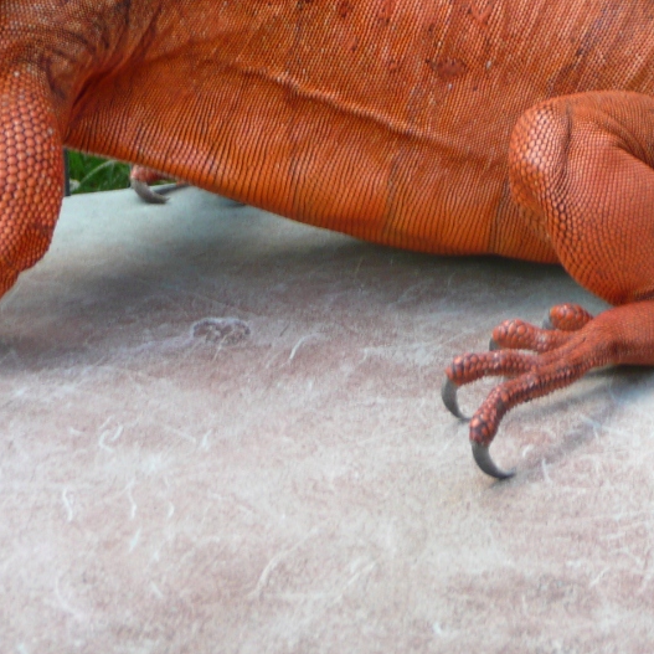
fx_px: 2843
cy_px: 79
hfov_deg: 13.1
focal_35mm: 133
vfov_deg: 13.0
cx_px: 360
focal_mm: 10.2
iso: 100
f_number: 4.5
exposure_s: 1/50
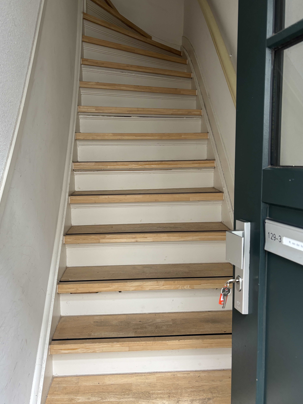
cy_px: 191
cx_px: 144
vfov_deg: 61.6
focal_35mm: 29
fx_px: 338
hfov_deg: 48.2
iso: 125
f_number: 1.6
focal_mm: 5.96
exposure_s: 1/69
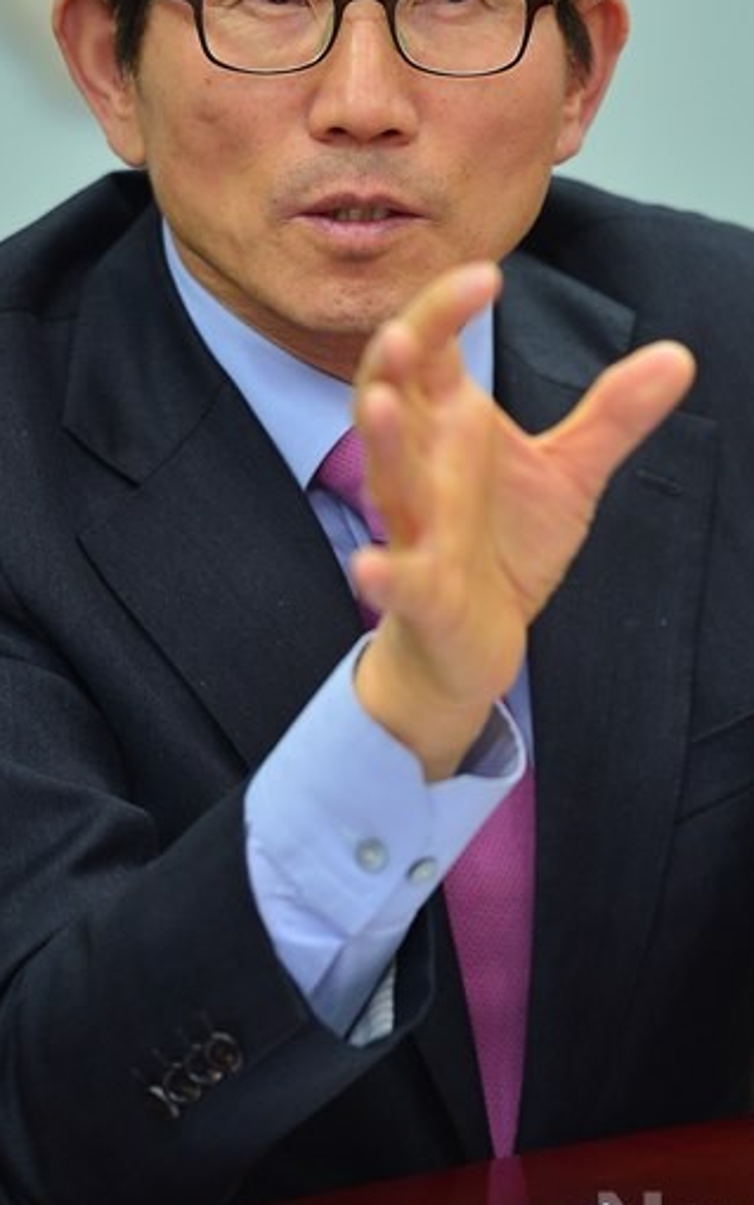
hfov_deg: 4.4
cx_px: 470
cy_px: 419
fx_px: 9858
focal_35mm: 300
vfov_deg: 7.0
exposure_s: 1/200
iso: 1000
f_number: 3.2
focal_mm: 200
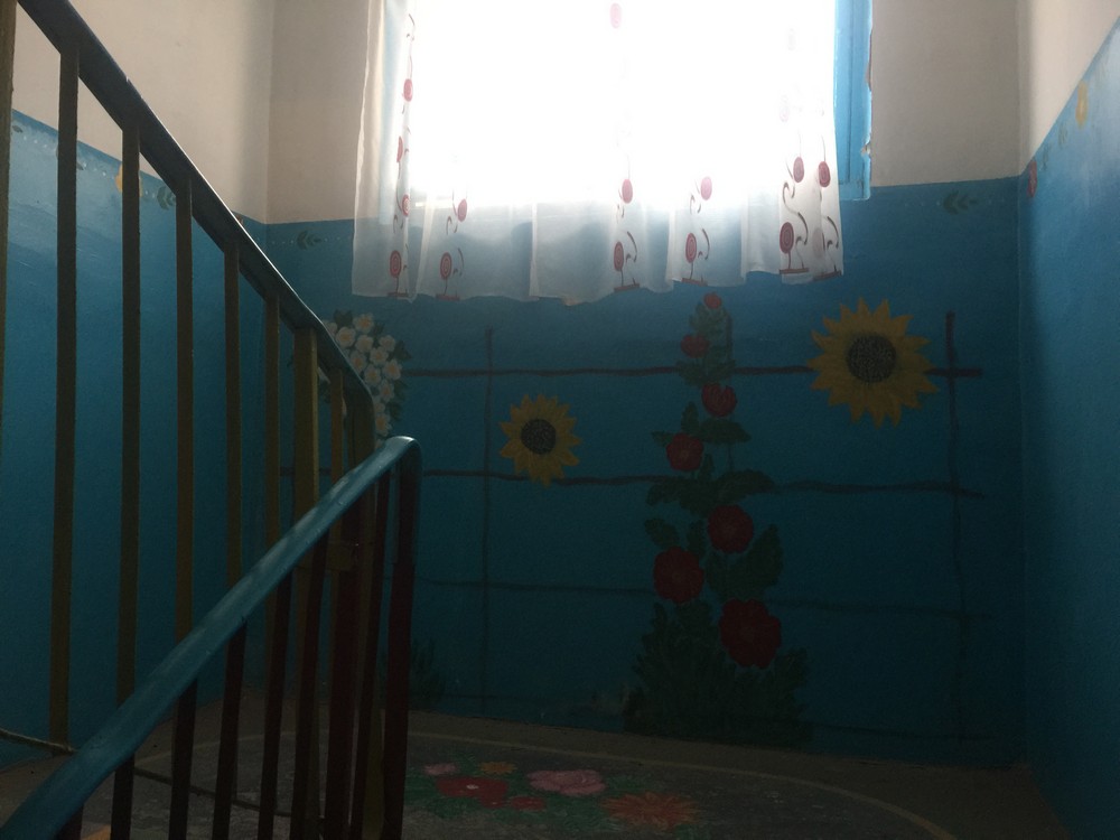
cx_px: 560
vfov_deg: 48.2
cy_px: 420
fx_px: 938
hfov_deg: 61.7
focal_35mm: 29
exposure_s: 1/33
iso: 64
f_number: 2.2
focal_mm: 4.15
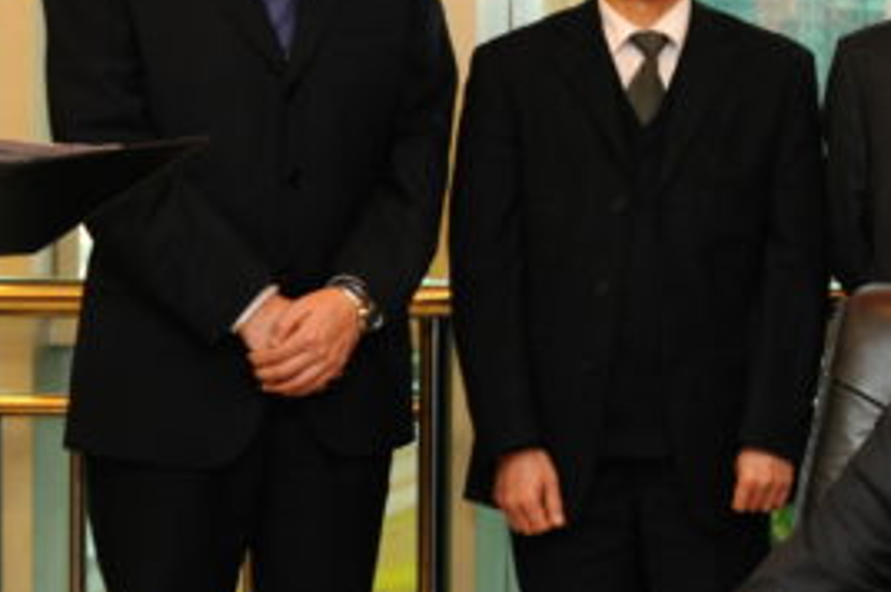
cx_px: 1539
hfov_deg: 16.0
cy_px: 48
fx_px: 2744
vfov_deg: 12.2
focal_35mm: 111
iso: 1000
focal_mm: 29
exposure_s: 1/40
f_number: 4
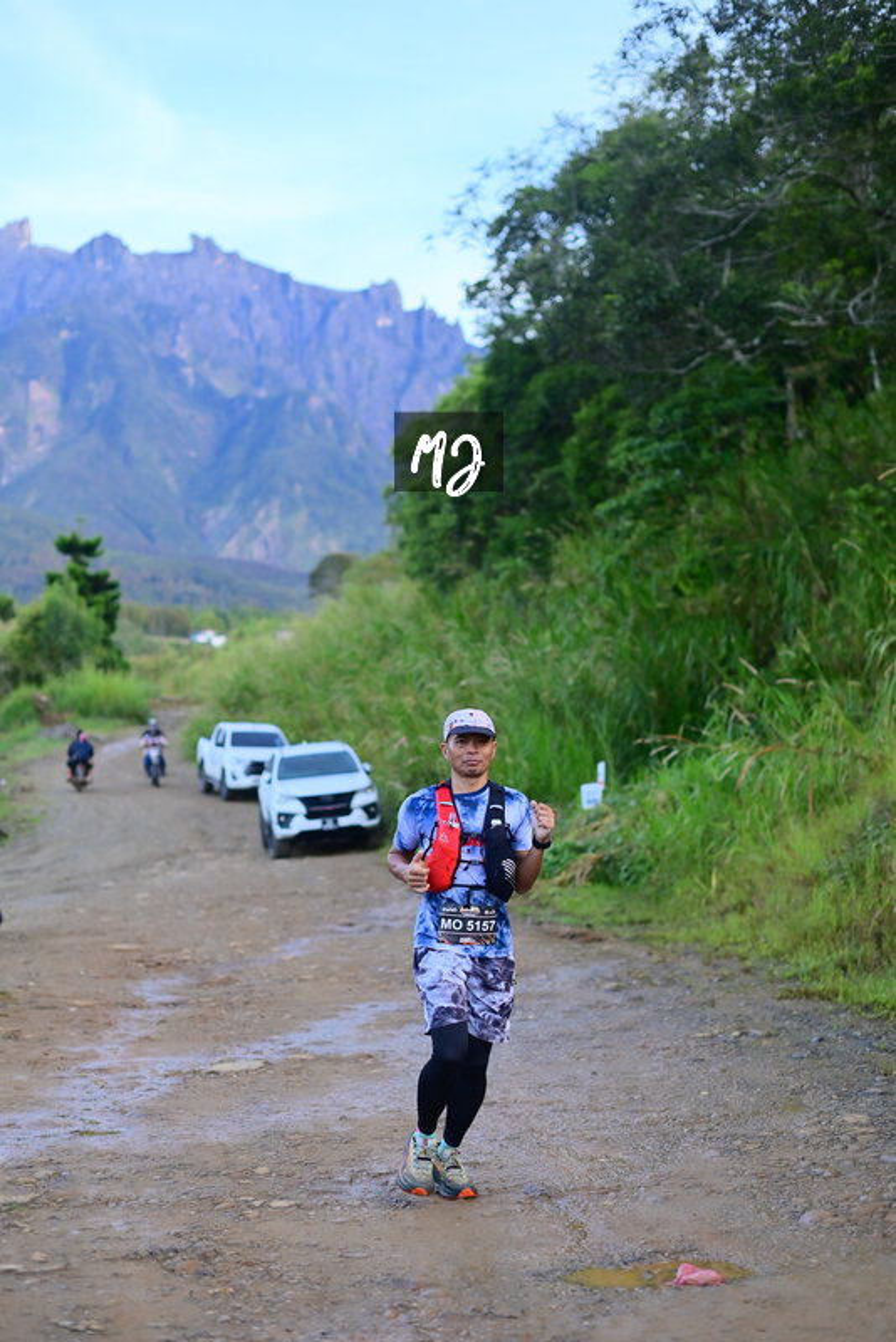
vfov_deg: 39.6
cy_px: 671
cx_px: 448
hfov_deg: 27.0
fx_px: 1865
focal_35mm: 50
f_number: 2
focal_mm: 50
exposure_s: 1/640
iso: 160
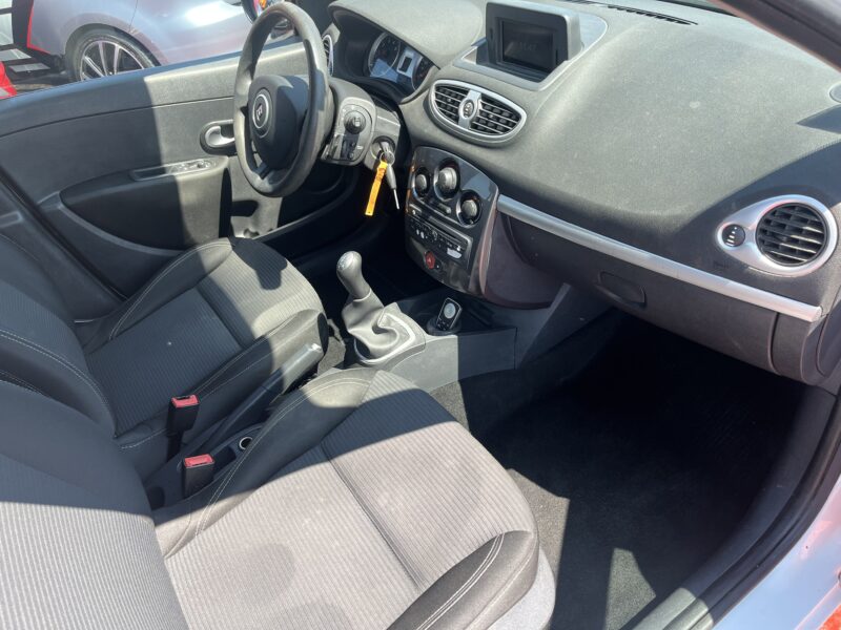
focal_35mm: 26
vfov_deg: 53.1
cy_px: 315
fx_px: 632
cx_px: 420
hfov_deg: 67.3
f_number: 1.6
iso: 50
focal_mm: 5.1
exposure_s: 1/347
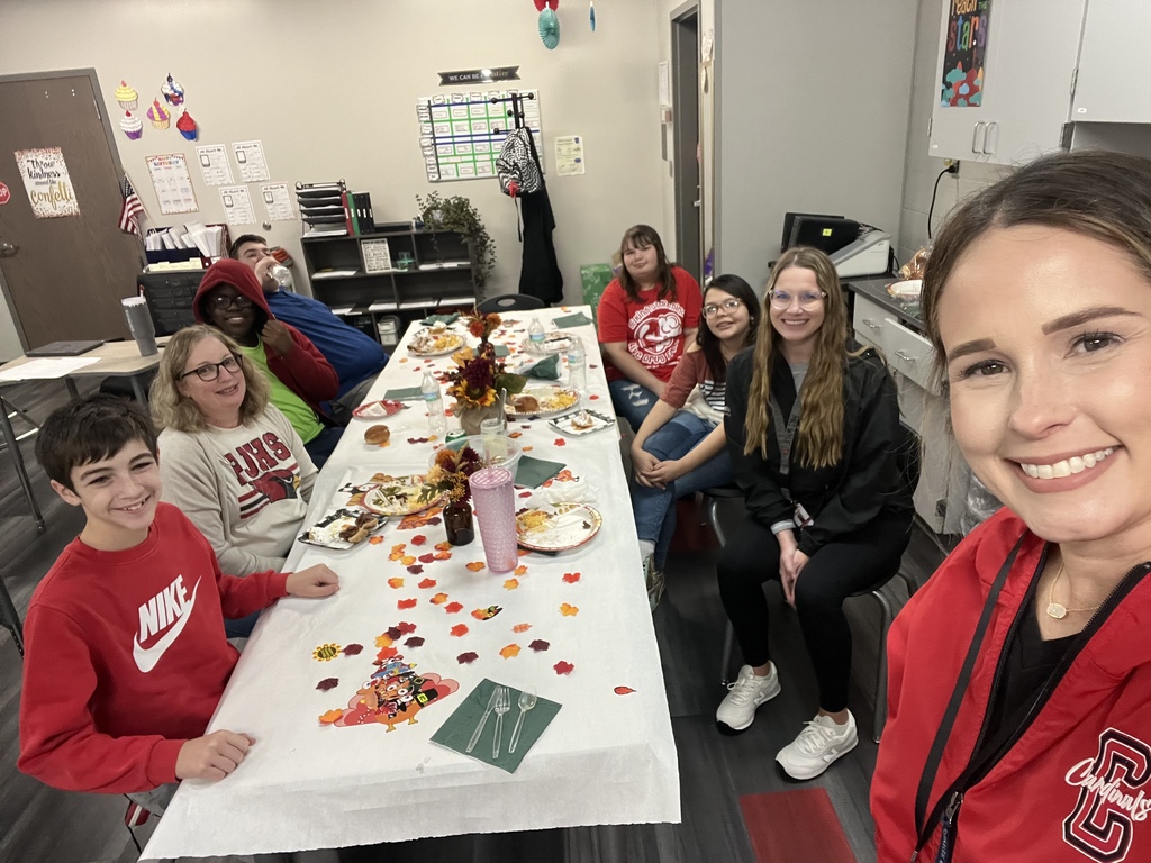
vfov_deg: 58.9
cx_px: 576
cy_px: 432
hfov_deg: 73.9
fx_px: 765
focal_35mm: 23
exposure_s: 1/60
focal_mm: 2.71
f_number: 2.2
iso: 320
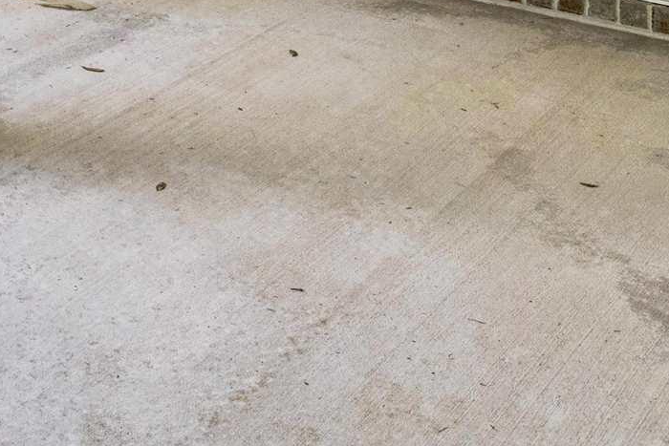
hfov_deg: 21.8
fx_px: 1468
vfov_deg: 14.1
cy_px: -485
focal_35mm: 79
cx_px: -311
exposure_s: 1/100
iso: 200
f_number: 11
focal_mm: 18
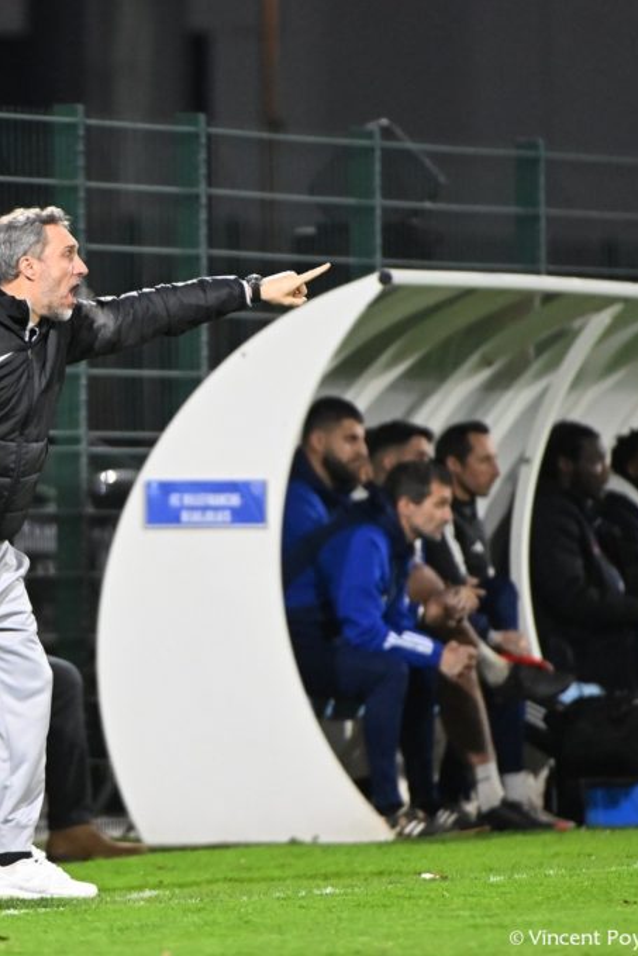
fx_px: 16020
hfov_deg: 2.3
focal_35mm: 603
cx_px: 21
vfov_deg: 3.4
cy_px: 479
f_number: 4
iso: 5000
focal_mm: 400
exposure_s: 1/500
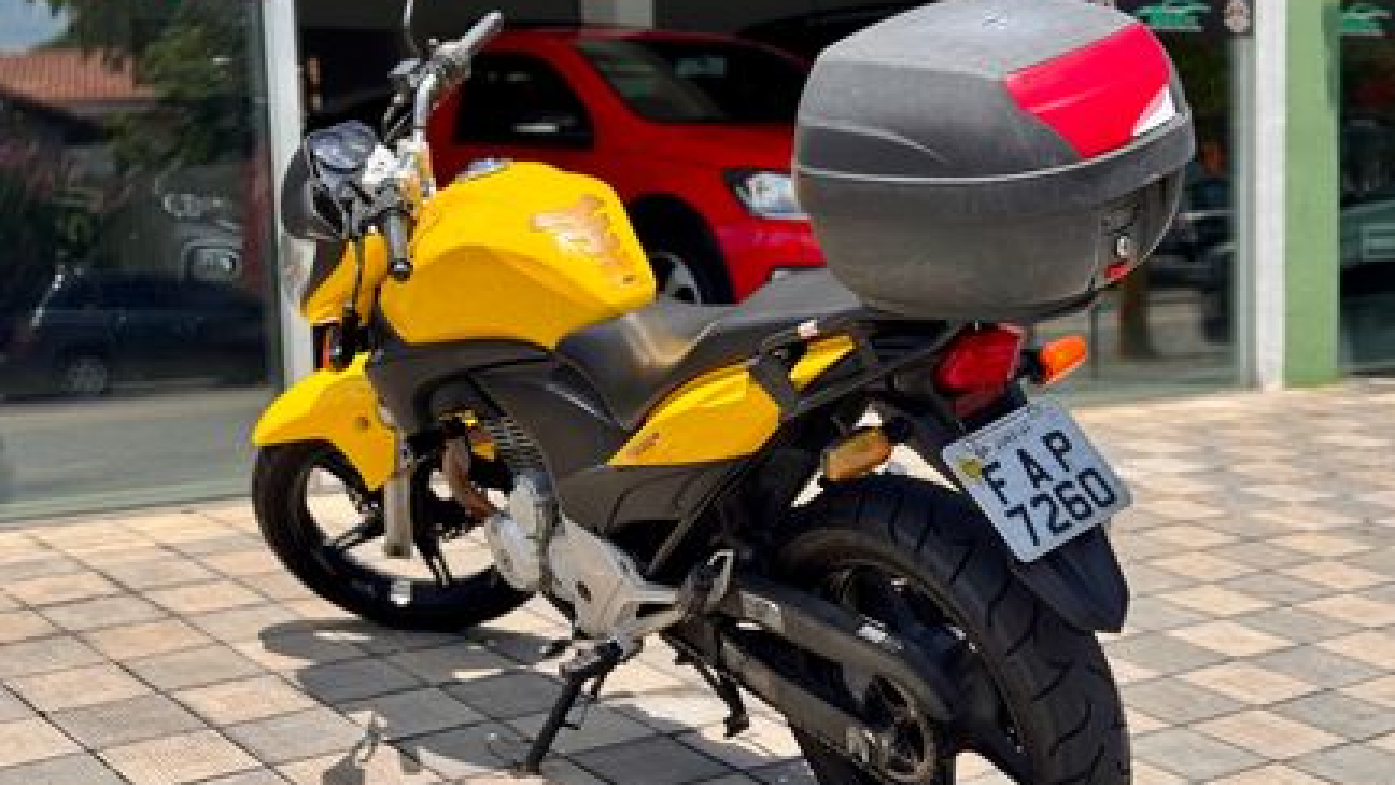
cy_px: 423
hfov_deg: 36.6
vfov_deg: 21.1
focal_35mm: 57
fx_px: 2108
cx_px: 707
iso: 64
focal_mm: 6.76
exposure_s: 1/3425
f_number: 1.78
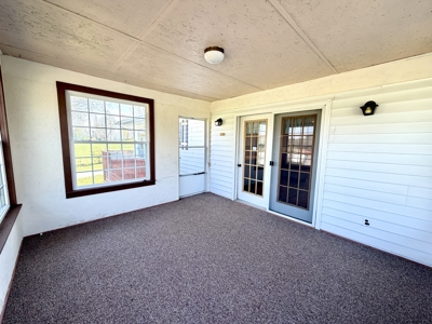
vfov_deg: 85.7
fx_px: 175
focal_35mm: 14
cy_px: 162
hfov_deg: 102.1
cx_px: 216
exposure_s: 1/121
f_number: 2.2
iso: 160
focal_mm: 2.22
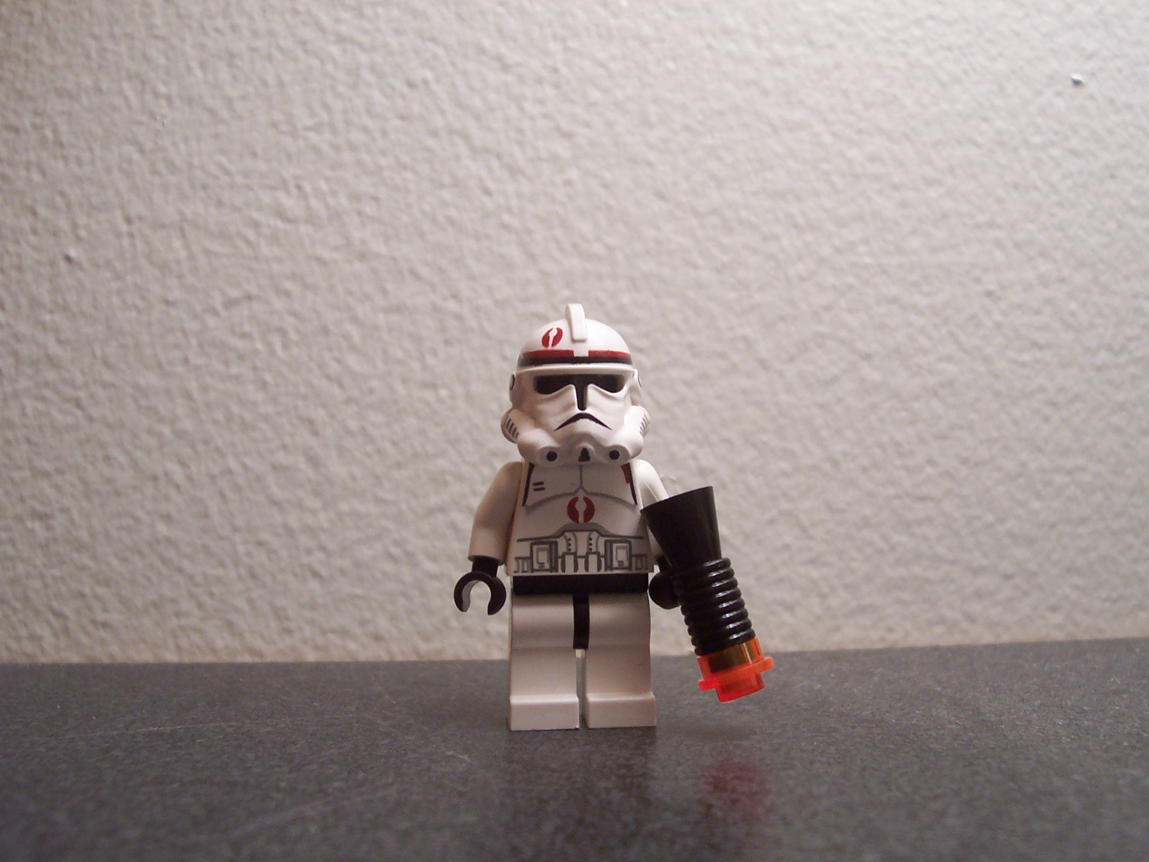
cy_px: 431
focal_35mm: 37
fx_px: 1228
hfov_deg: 50.1
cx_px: 574
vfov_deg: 38.7
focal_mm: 5.6
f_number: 2.8
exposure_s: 1/30
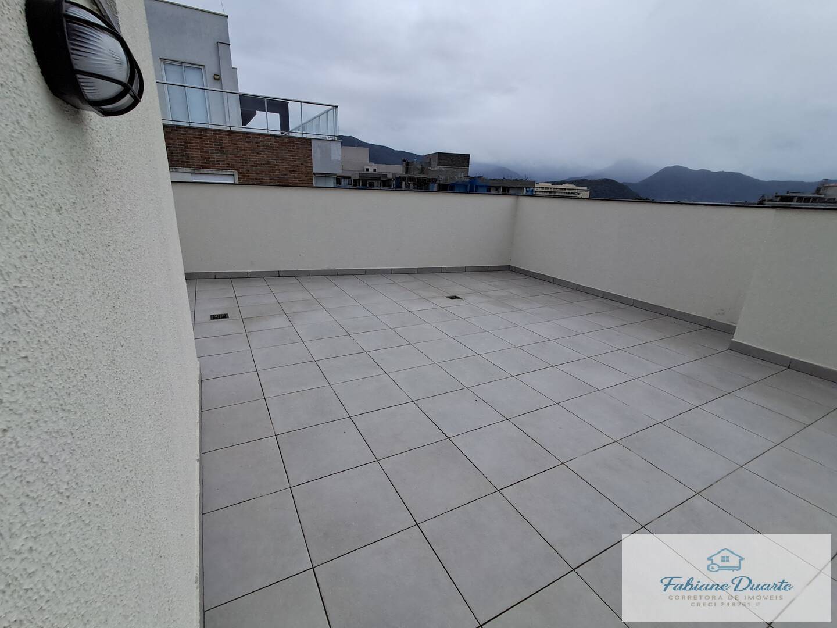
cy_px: 314
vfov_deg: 78.1
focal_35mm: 16
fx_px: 387
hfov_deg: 94.5
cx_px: 418
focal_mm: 1.64
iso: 40
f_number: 2.2
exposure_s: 1/2336
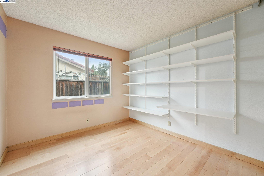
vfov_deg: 81.2
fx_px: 103
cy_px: 88
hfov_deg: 104.3
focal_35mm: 14
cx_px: 132
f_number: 8
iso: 800
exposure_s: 1/8
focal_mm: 14
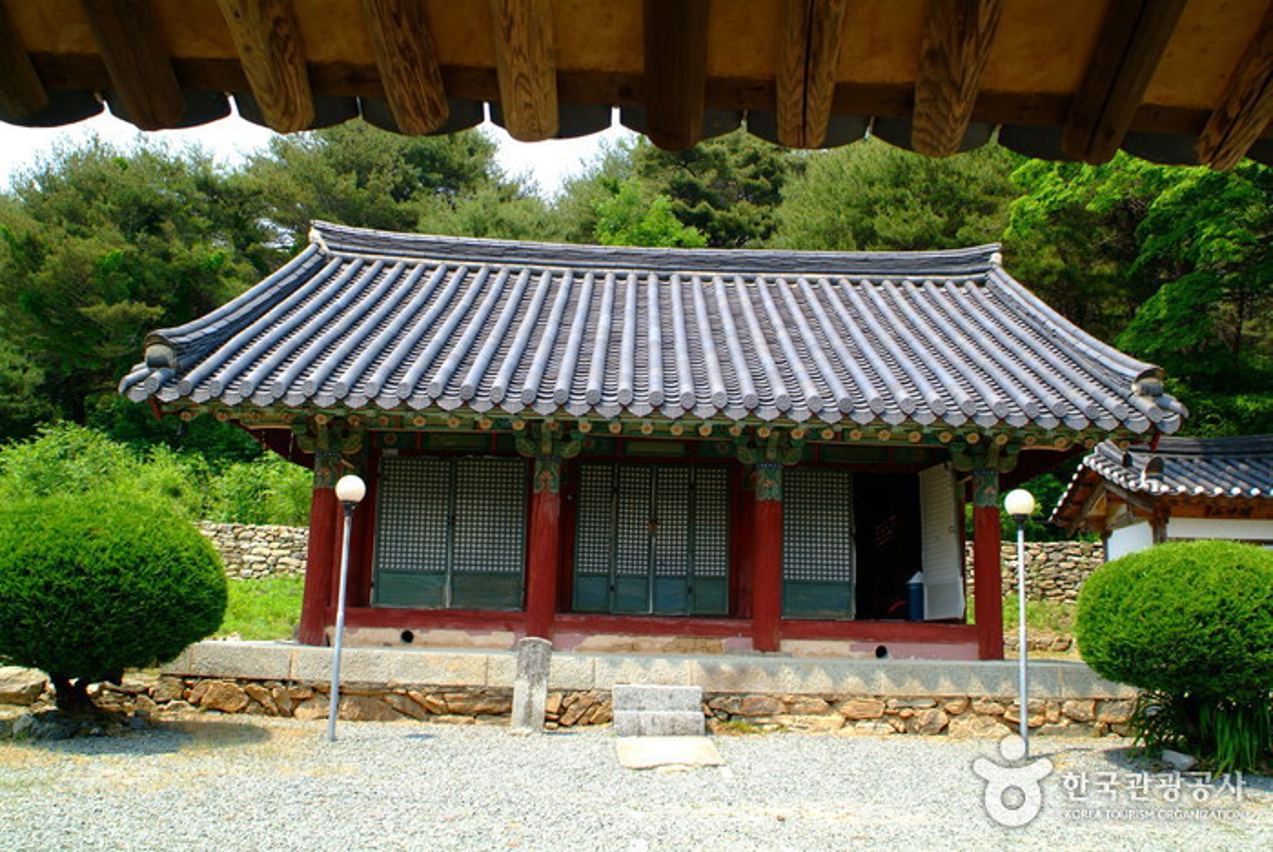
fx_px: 1062
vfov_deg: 43.7
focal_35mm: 30
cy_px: 426
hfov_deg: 61.9
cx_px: 636
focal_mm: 20
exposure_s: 1/180
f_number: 6.7
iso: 100
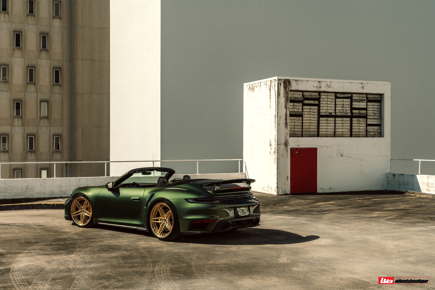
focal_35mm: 46
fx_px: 556
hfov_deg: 42.7
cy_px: 145
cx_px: 218
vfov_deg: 29.2
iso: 100
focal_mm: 46
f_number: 9
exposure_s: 1/200
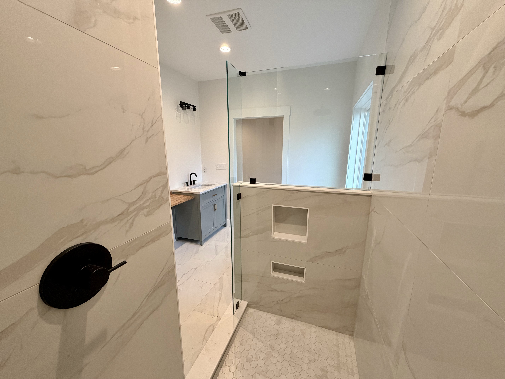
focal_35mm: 14
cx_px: 252
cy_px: 190
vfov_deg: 85.7
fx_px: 204
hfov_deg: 102.1
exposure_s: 1/120
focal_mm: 2.22
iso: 320
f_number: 2.2
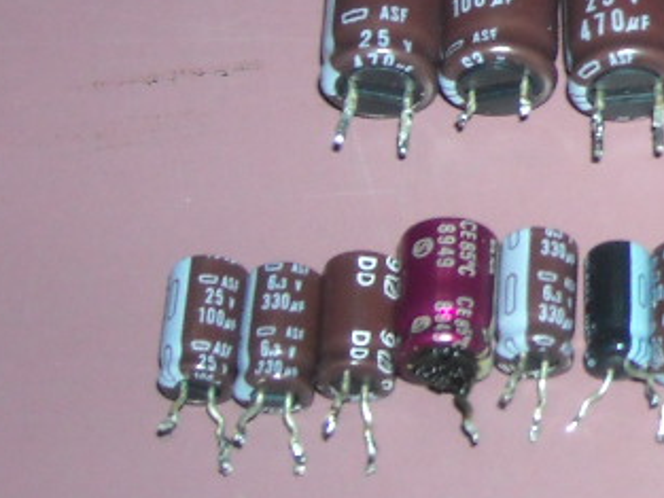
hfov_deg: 12.8
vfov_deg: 10.1
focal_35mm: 144
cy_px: -178
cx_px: 1056
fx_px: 2763
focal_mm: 7.1
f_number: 6.1
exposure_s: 1/60
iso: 200
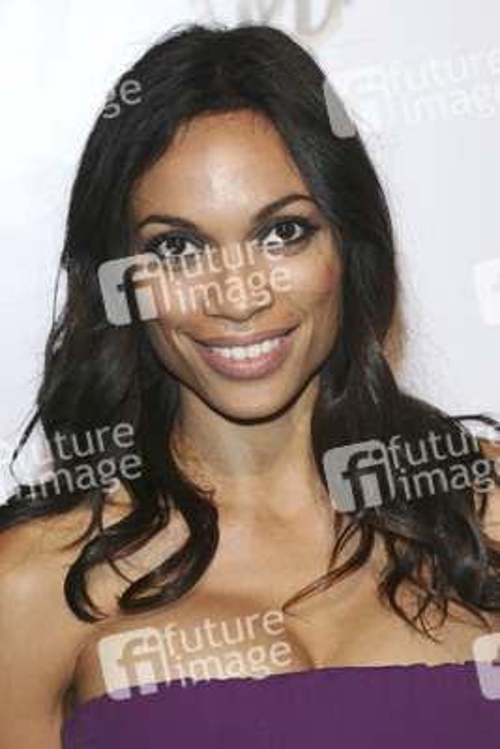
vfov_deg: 17.1
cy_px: 374
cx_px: 250
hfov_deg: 11.4
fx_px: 2498
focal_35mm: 120
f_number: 4
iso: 320
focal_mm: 80
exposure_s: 1/160
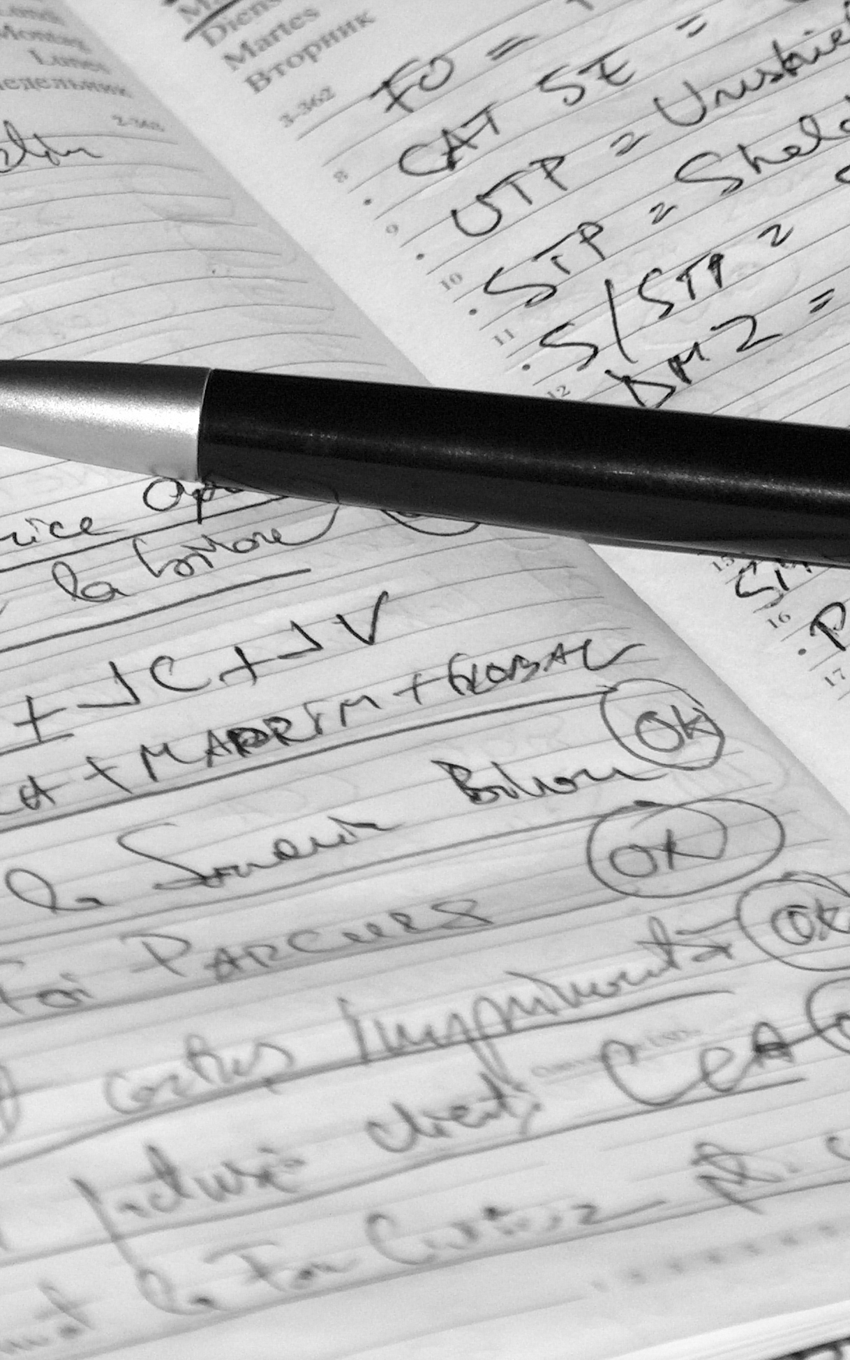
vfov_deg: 5.0
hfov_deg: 3.1
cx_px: 286
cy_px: 680
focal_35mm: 421
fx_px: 15605
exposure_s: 1/250
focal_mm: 61
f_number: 3.1
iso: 100
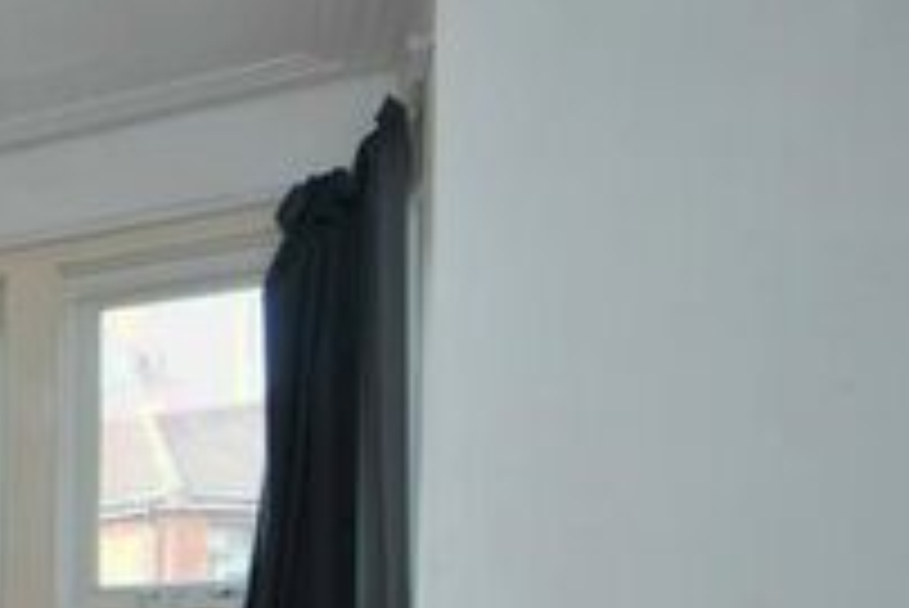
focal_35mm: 52
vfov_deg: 22.8
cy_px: 815
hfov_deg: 27.1
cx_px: -450
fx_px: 1314
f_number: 5.6
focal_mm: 10
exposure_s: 1/125
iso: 400
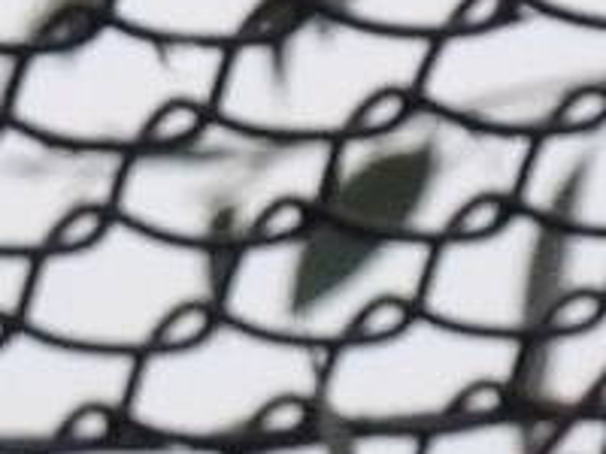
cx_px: -73
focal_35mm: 1097
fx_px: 19204
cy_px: -427
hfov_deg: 1.8
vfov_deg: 1.4
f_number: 4.5
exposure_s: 1/50
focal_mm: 22.5
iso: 800
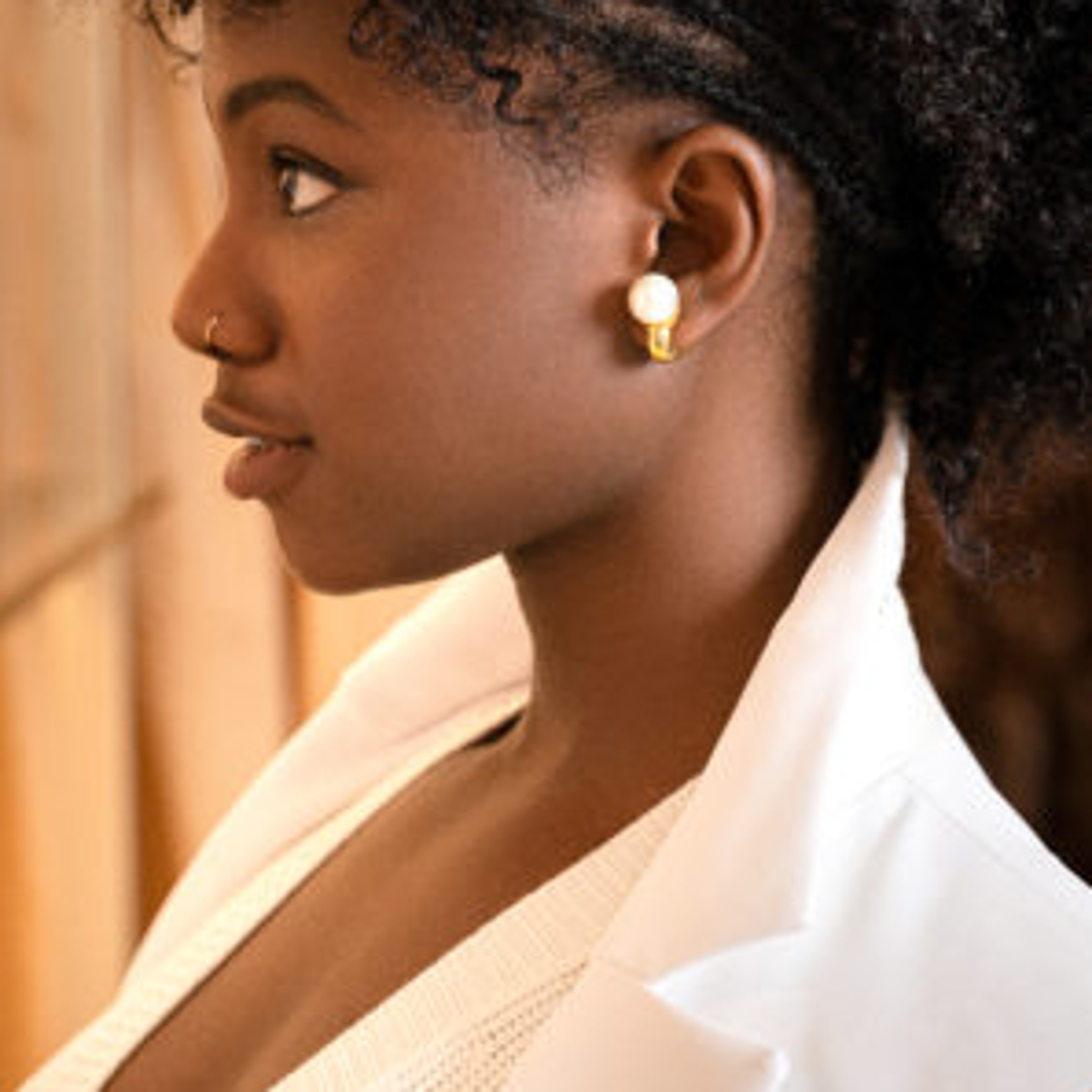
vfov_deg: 12.9
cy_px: 518
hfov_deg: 12.9
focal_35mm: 135
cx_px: 548
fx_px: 4818
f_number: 7.1
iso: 500
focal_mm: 105
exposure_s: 1/125
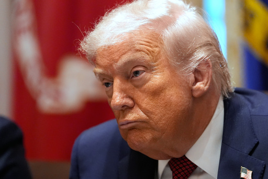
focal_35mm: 300
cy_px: 90
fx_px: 2235
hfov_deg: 6.9
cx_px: 134
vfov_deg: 4.6
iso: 4000
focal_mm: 200
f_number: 2.8
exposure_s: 1/250
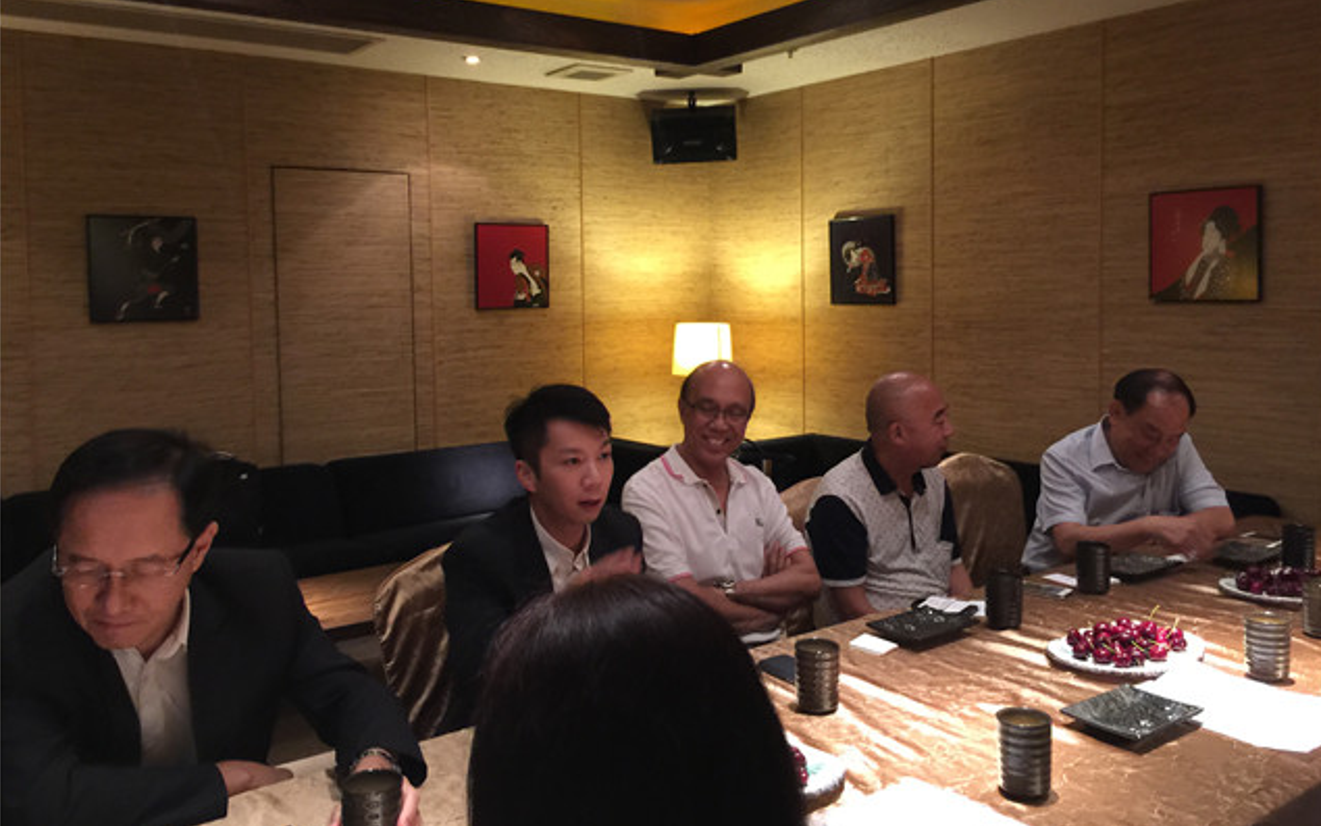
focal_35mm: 31
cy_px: 341
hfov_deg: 61.2
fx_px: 1116
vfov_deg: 40.5
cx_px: 664
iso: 64
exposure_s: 1/4
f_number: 2.2
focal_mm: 4.15
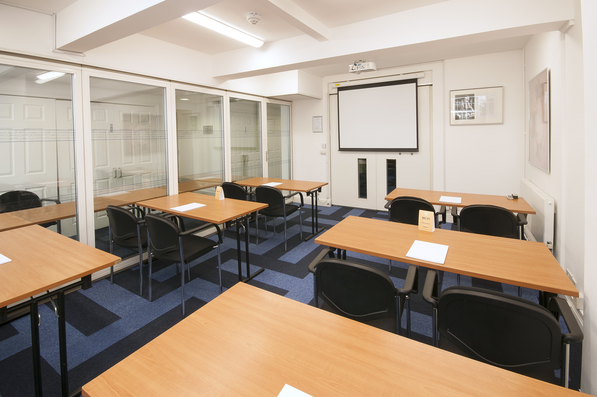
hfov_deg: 100.5
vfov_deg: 77.2
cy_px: 198
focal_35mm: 15
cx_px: 298
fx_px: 248
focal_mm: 10
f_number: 10
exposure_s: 1/8
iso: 200
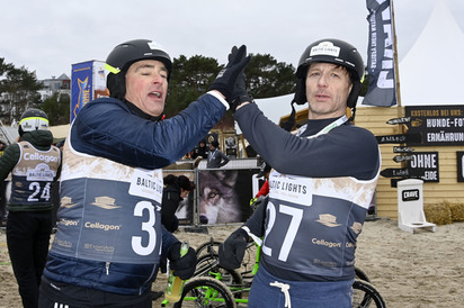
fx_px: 451
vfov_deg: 37.8
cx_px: 221
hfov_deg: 54.4
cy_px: 165
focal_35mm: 35
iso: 640
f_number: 11
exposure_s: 1/250
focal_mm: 32
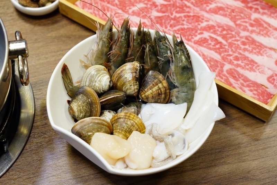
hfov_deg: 29.2
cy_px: 92
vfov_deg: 19.7
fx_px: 531
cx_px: 138
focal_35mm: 69
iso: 1000
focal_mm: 69
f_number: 5.6
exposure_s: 1/80
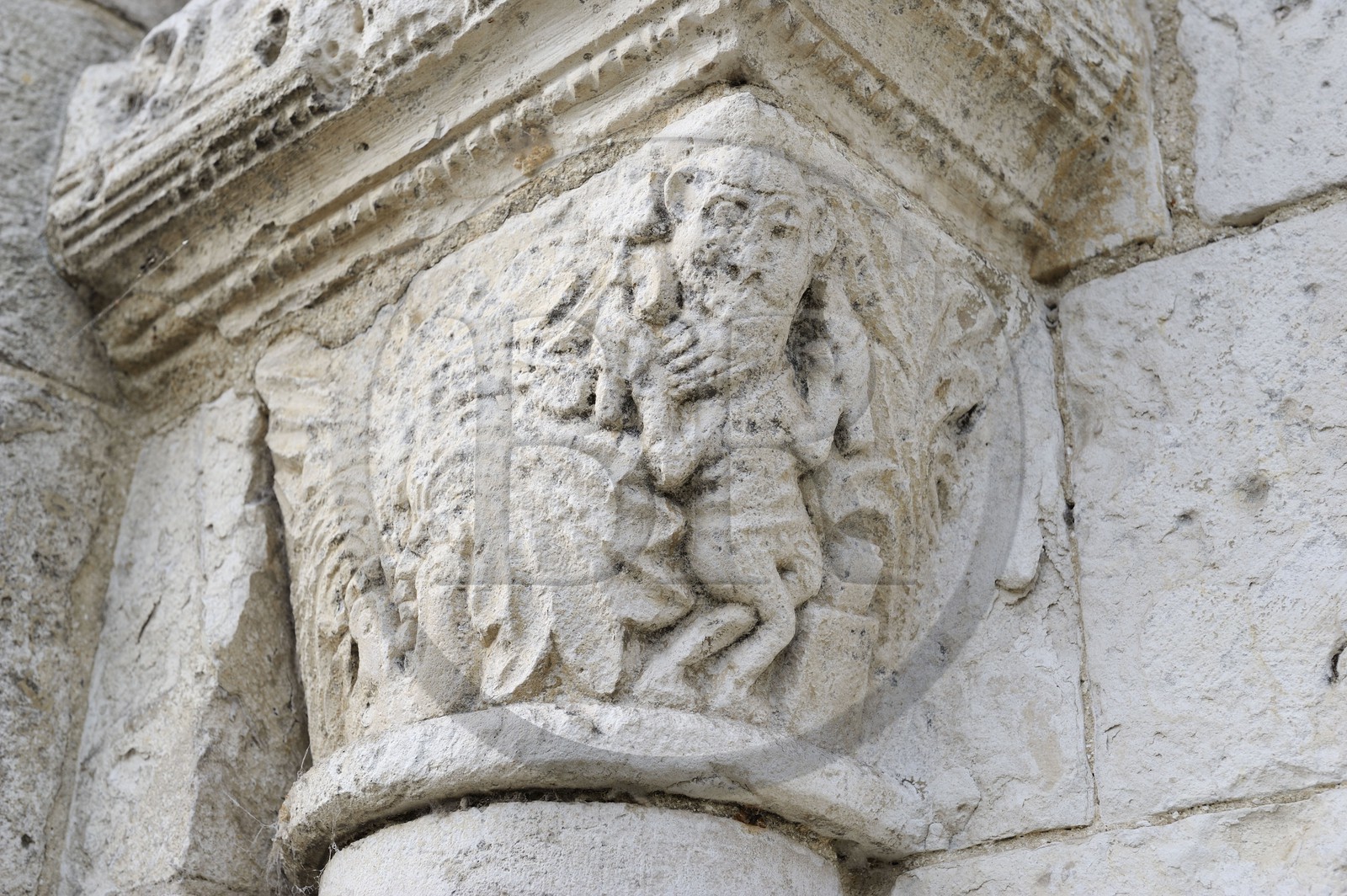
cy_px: 448
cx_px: 674
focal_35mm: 60
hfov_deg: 33.4
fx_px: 2243
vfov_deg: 22.6
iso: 200
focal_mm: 60
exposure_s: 1/160
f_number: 7.1
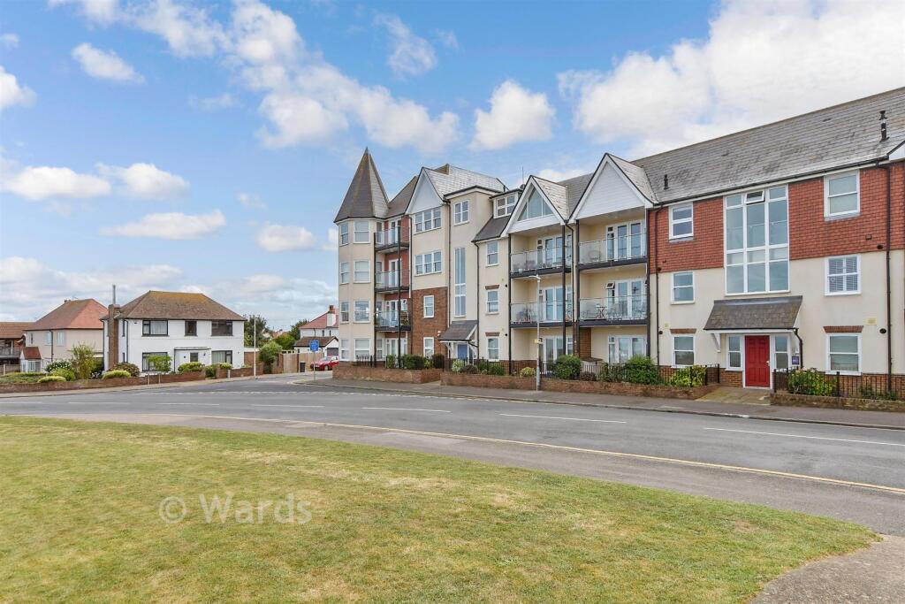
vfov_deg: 64.6
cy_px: 302
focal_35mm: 19
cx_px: 452
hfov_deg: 86.9
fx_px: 478
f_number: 8
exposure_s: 1/500
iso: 160
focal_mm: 13
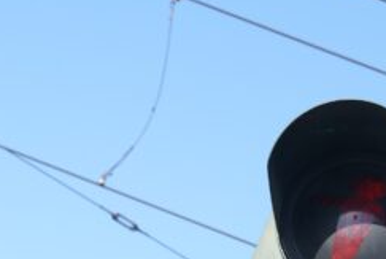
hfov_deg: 9.2
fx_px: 2385
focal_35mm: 222
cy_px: 251
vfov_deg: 6.2
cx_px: 316
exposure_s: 1/160
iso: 100
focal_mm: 60
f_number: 7.1
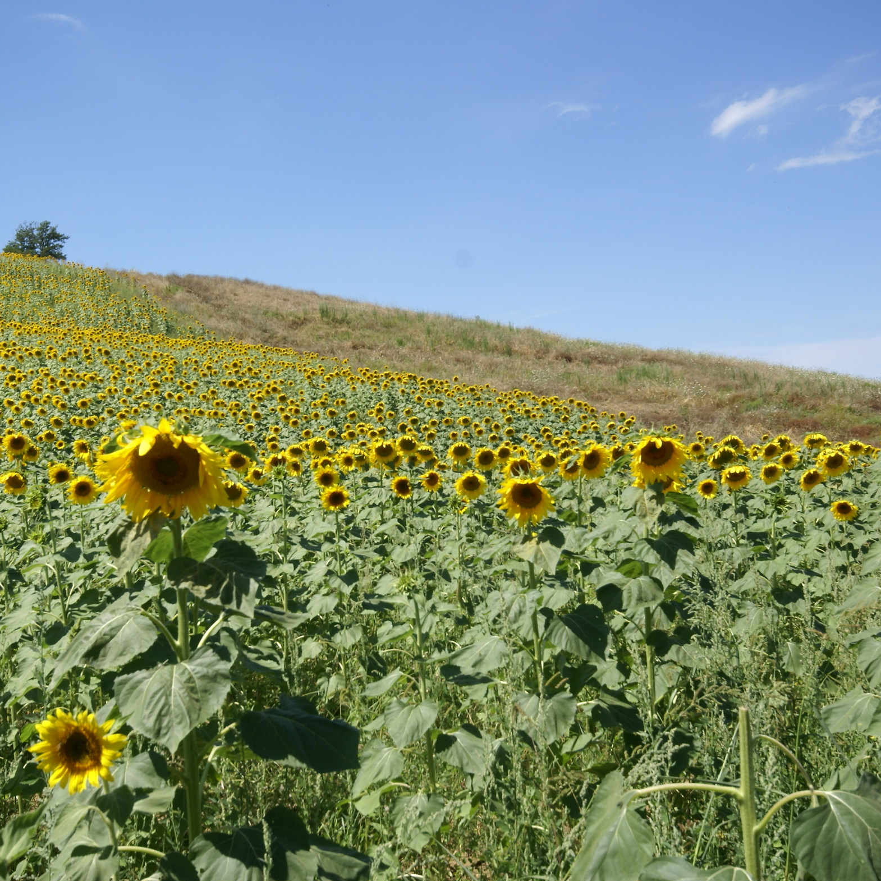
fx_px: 1123
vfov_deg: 42.8
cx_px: 427
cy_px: 432
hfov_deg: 42.8
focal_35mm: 39
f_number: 11
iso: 100
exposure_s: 1/125
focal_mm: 20
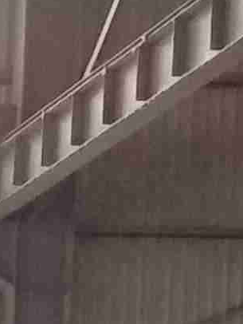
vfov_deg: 6.7
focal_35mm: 248
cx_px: -667
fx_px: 2319
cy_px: 1195
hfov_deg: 5.4
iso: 173
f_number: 1.7
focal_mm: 4.32
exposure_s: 1/50
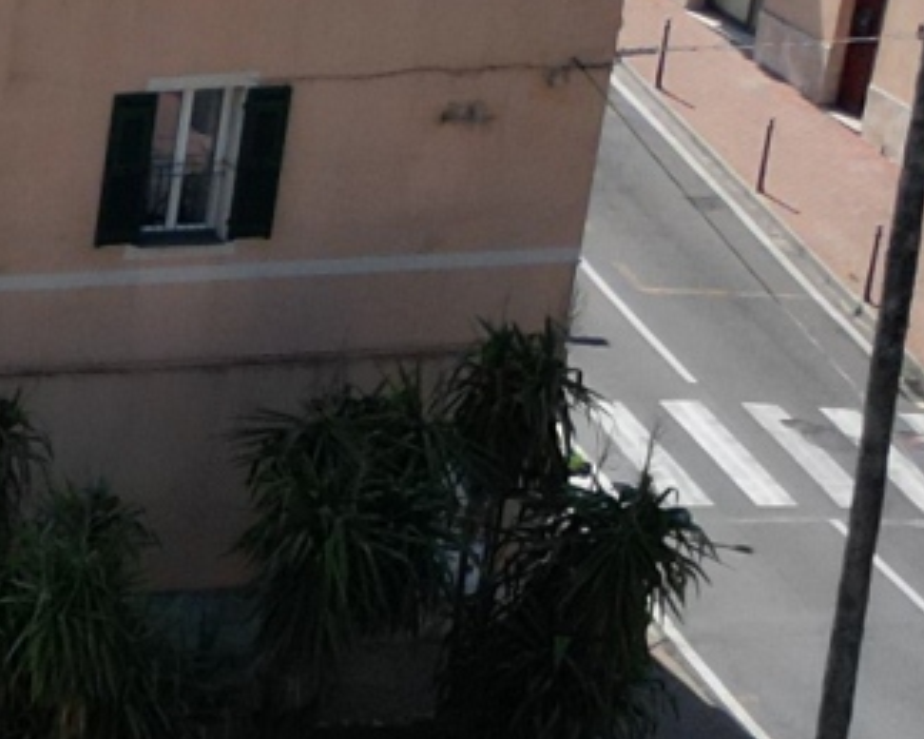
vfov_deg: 8.3
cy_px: 488
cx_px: -1680
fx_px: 5058
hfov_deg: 8.9
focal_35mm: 185
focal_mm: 6.72
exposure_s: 1/3200
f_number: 1.7
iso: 130
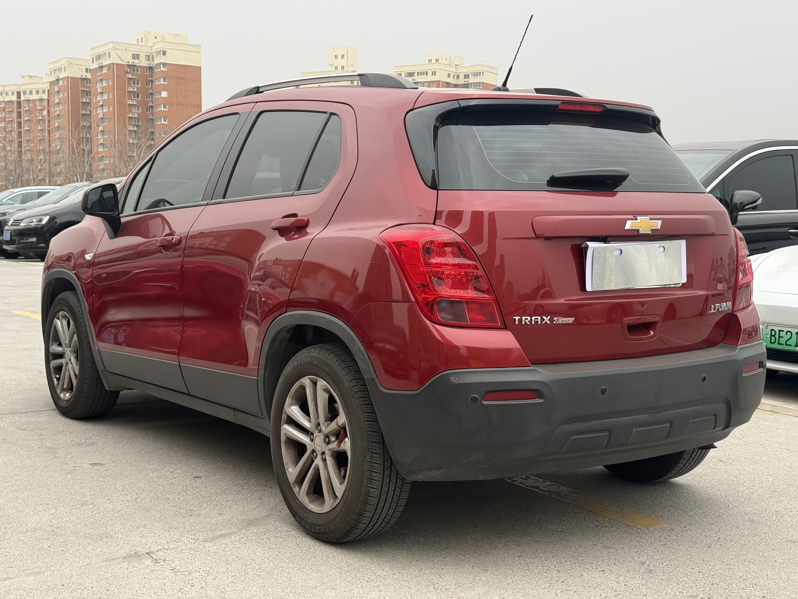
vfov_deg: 30.3
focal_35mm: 48
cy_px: 300
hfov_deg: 39.7
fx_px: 1107
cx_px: 399
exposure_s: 1/545
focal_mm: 6.76
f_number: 1.78
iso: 100
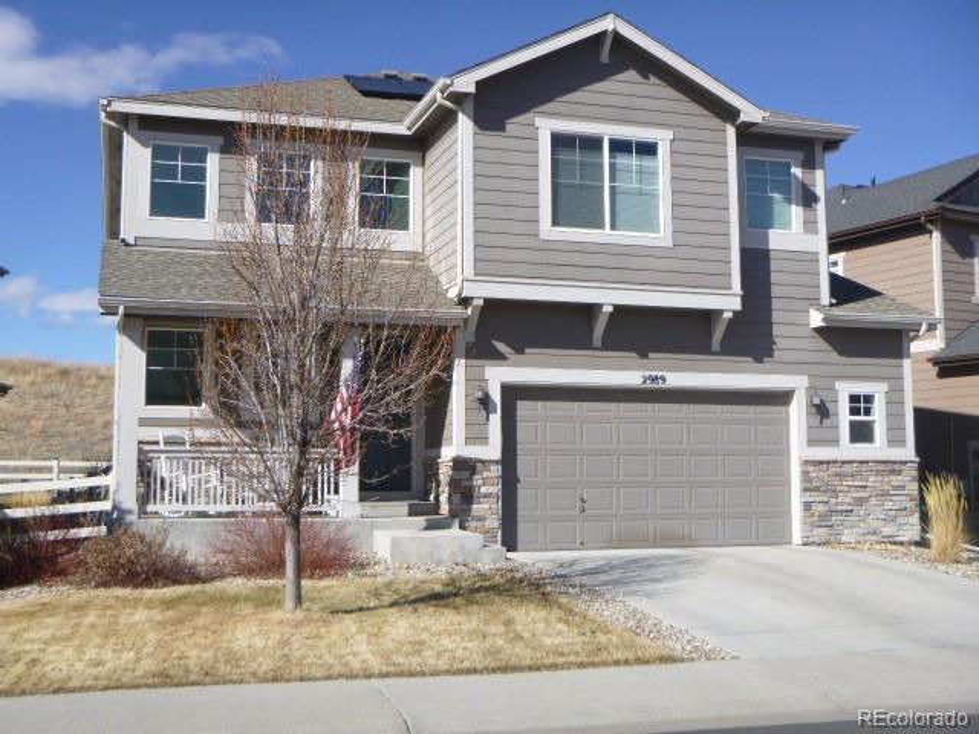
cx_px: 490
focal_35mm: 44
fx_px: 1244
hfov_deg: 42.9
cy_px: 367
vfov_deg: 32.9
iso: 100
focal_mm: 7.9
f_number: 4.7
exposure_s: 1/500
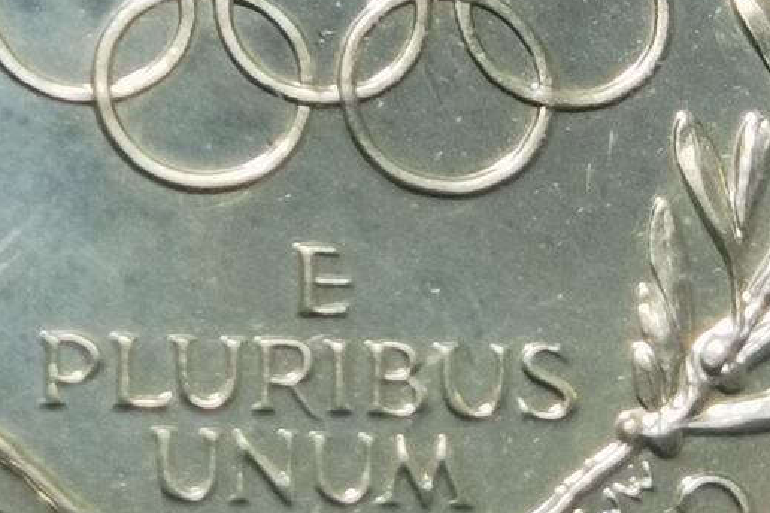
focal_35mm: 225
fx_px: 4812
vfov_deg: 6.1
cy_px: -86
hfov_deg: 9.1
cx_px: 361
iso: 64
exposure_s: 1/100
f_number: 1.9
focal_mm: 6.67
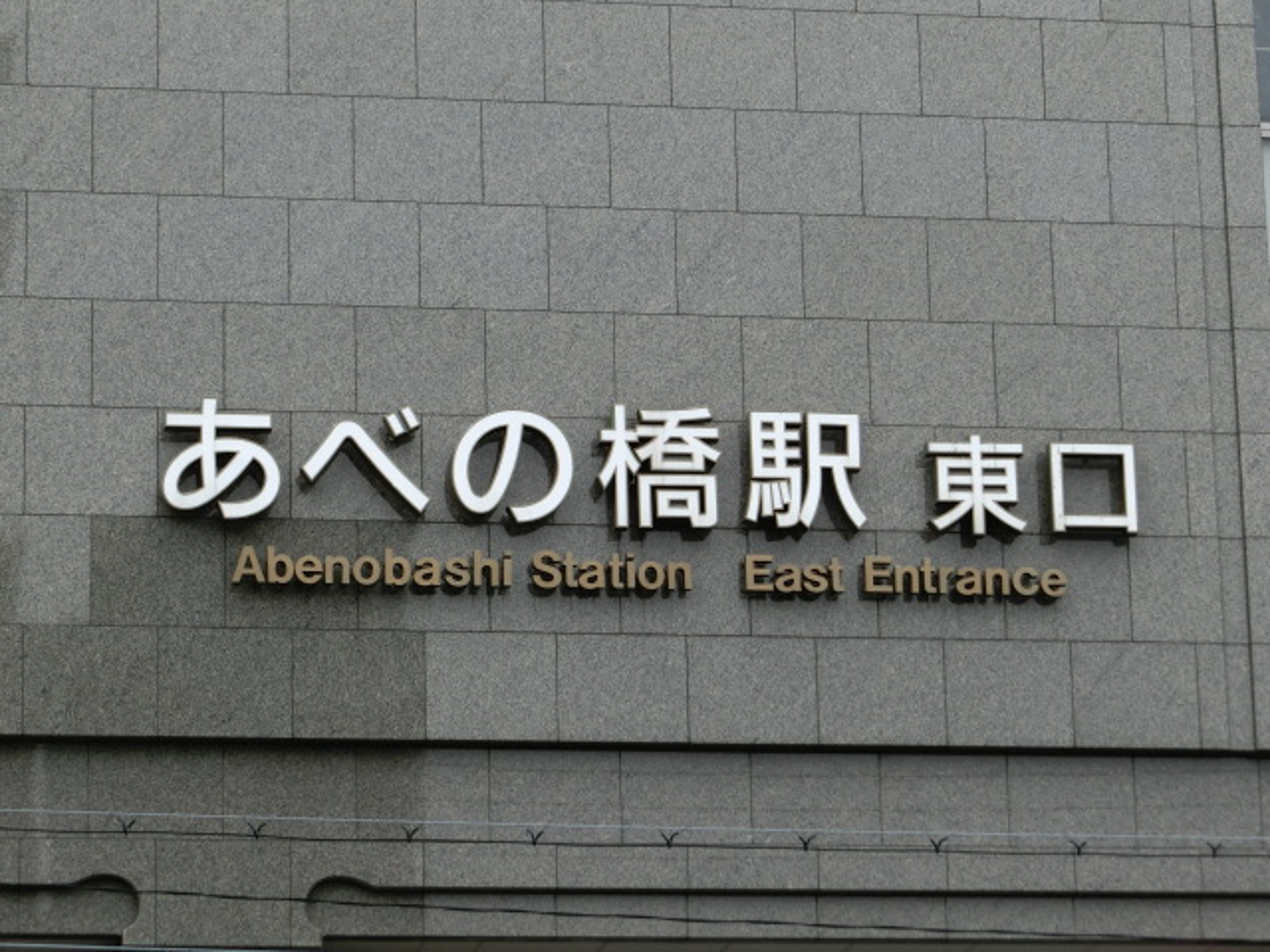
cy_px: 476
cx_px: 635
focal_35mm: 143
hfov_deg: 13.8
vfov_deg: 10.4
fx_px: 5246
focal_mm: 25.5
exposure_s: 1/160
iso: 100
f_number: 5.8
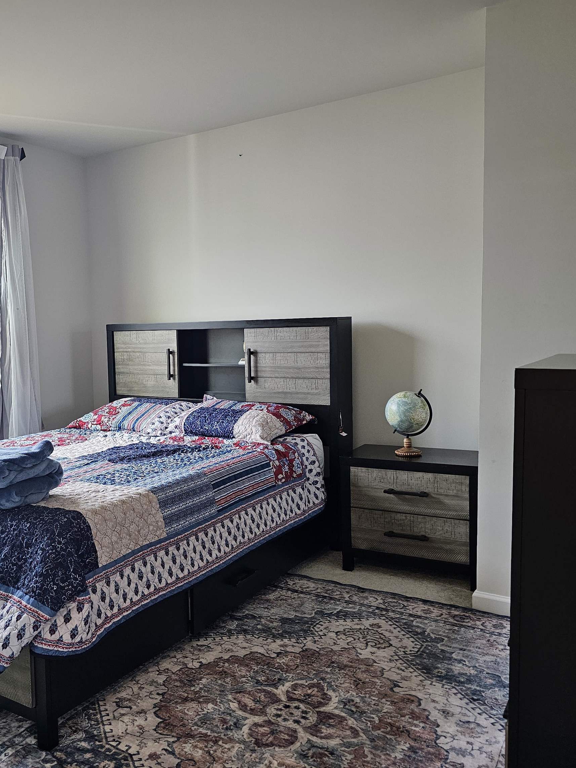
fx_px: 688
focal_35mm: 31
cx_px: 172
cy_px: 385
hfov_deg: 44.5
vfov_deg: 58.4
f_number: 1.7
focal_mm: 6.3
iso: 200
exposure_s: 1/120
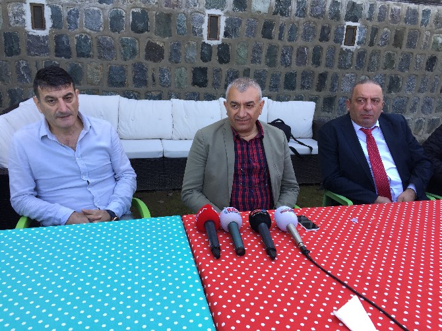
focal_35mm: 29
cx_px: 221
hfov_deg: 61.7
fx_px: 370
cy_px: 166
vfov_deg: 48.2
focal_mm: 4.15
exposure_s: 1/146
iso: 32
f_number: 2.2
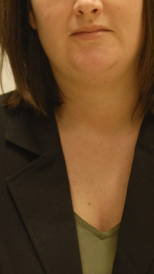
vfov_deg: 4.7
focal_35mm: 455
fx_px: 3308
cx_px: 87
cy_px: 80
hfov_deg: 2.7
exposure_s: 1/60
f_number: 2.8
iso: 640
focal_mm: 180
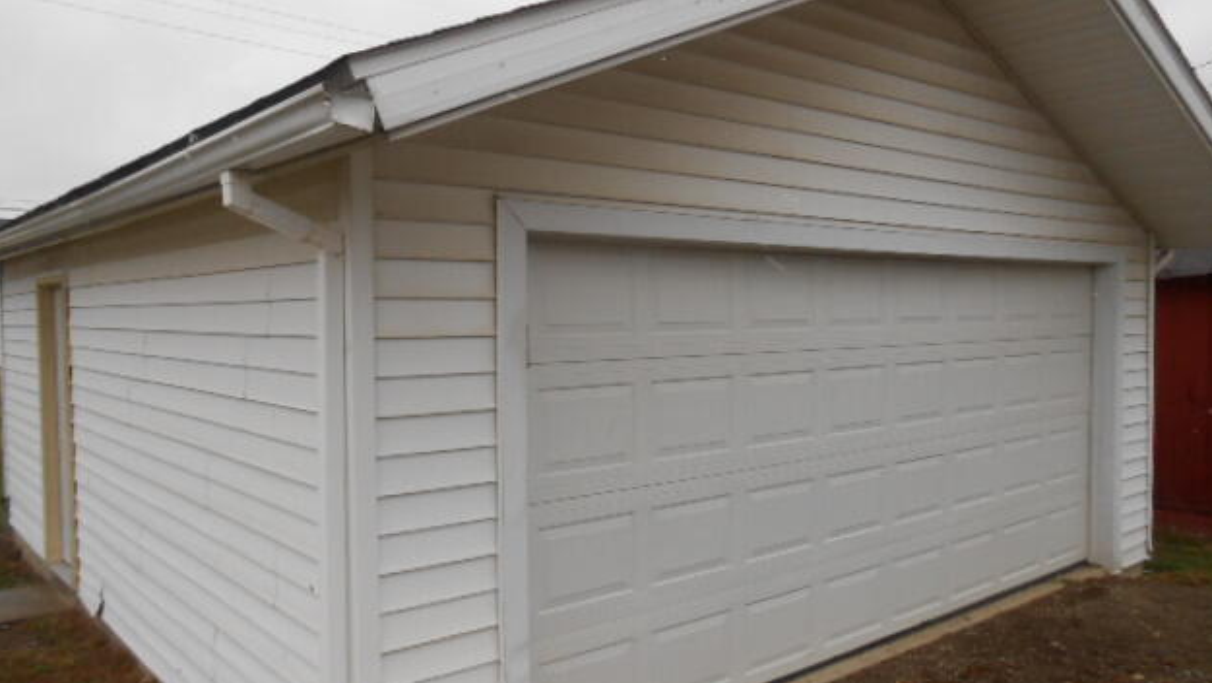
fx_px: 932
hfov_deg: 66.0
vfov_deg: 40.2
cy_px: 355
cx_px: 617
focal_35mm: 29
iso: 200
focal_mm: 4.6
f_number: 3.5
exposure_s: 1/250
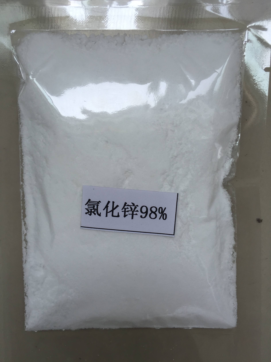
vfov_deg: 61.7
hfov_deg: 48.2
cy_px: 181
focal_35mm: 29
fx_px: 303
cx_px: 136
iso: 32
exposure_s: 1/121
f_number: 2.2
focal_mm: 4.15
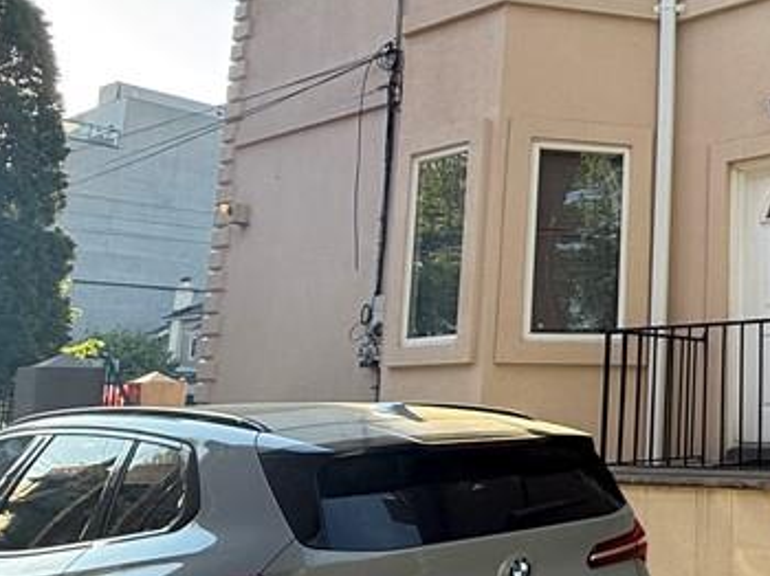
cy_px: 262
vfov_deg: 35.1
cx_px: 898
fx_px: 911
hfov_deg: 36.6
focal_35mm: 41
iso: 50
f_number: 2.2
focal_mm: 2.22
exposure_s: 1/262
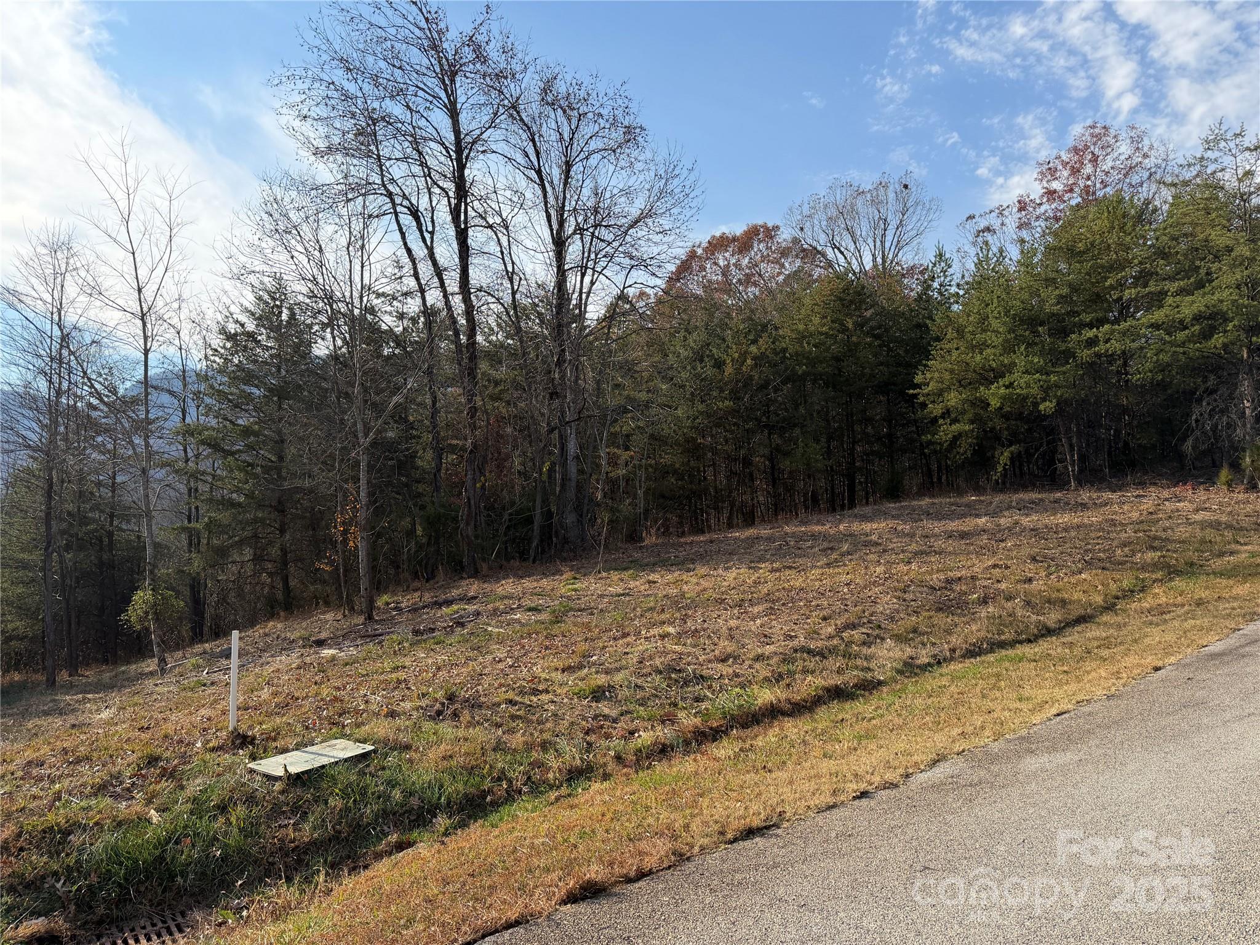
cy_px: 472
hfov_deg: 71.6
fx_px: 874
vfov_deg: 56.8
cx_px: 630
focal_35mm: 24
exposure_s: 1/3279
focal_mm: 6.76
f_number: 1.78
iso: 100
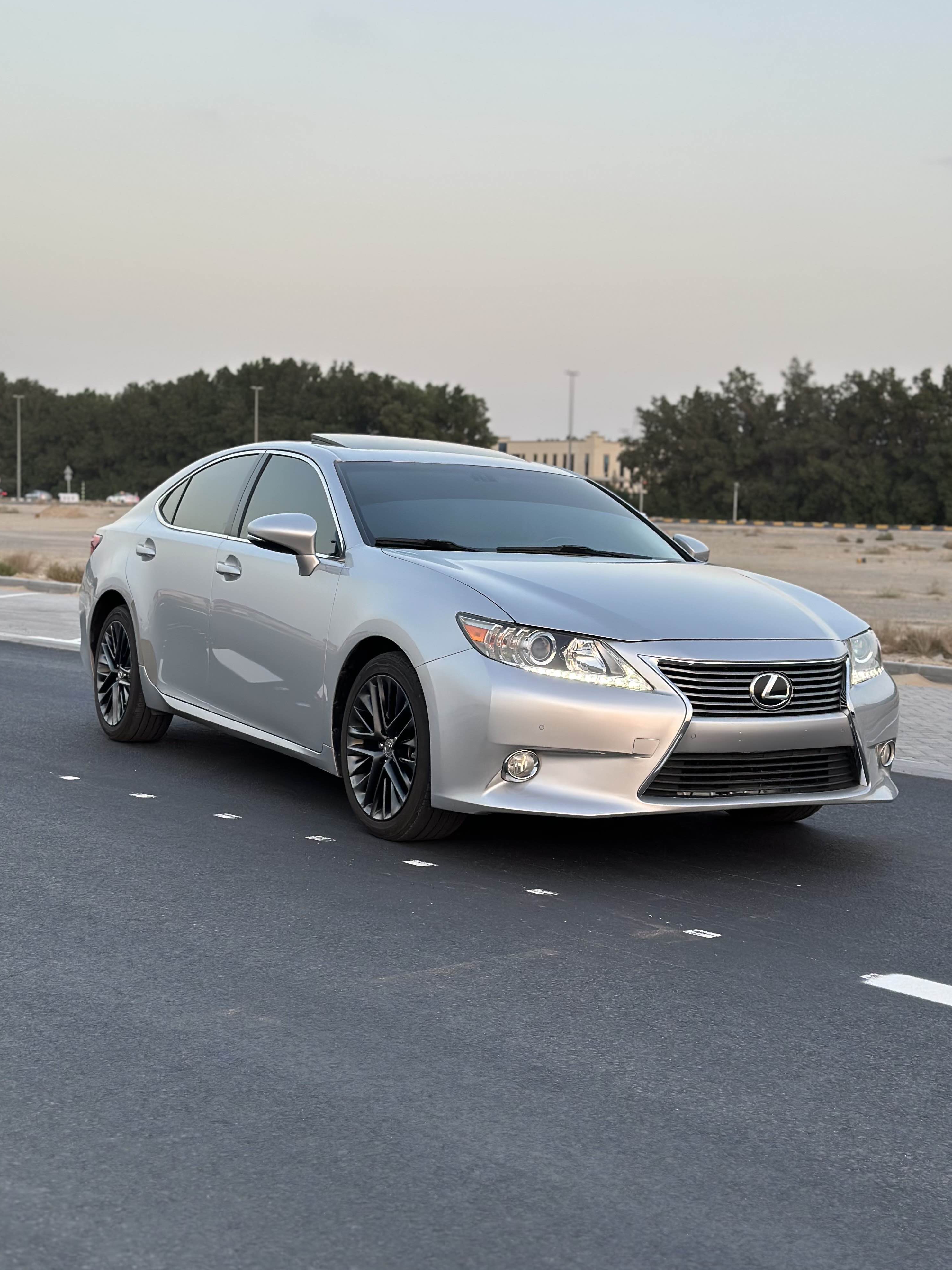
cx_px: 478
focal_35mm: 49
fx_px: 1797
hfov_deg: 29.7
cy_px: 629
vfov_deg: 38.9
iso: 80
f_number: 1.78
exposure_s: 1/373
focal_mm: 6.86
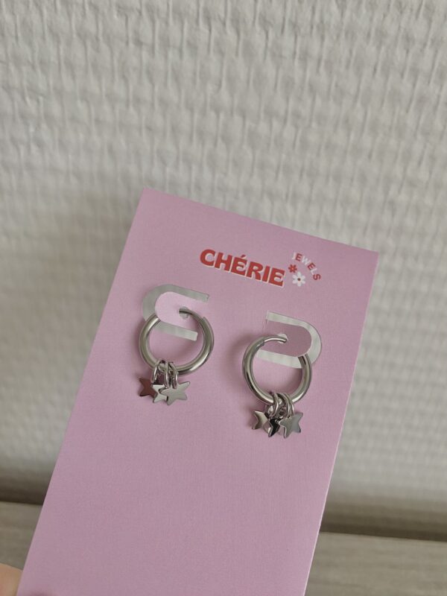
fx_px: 430
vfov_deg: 69.4
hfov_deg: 54.9
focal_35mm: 25
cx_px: 224
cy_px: 298
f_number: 1.8
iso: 125
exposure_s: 1/90
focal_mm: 4.25
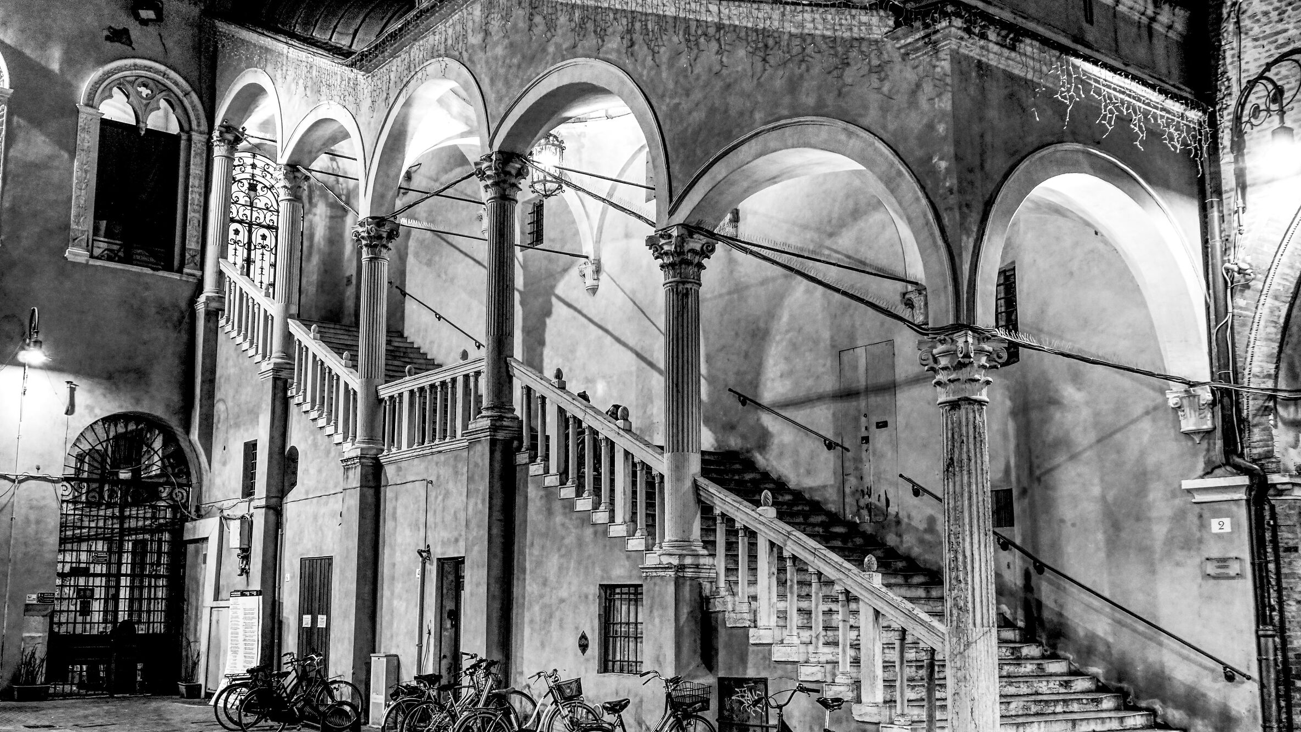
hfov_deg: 54.6
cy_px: 393
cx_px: 654
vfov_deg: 32.4
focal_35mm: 37
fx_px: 1260
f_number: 4
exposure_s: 1/60
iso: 5000
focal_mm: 23
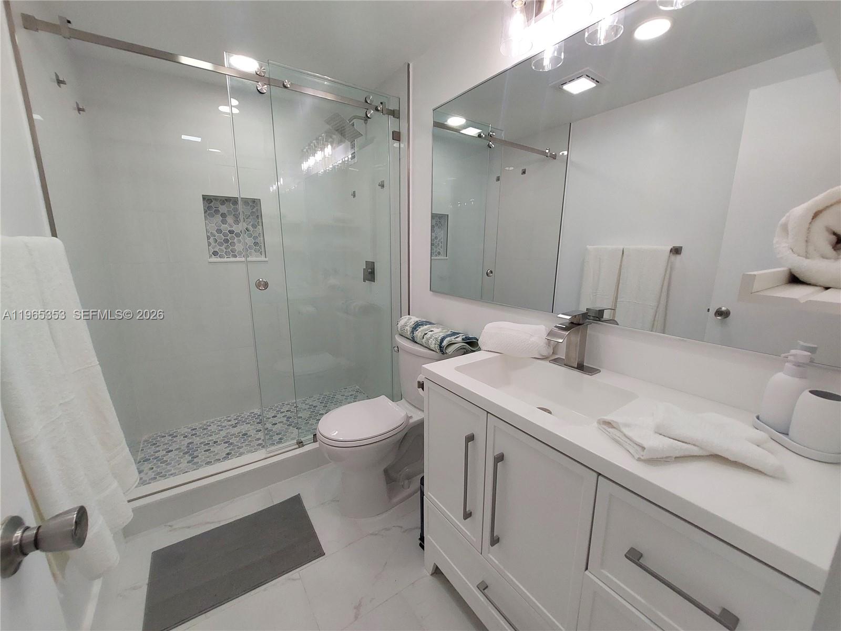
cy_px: 316
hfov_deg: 106.2
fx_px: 316
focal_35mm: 13
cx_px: 420
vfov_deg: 89.9
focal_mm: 1.74
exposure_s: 1/120
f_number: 2.2
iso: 80
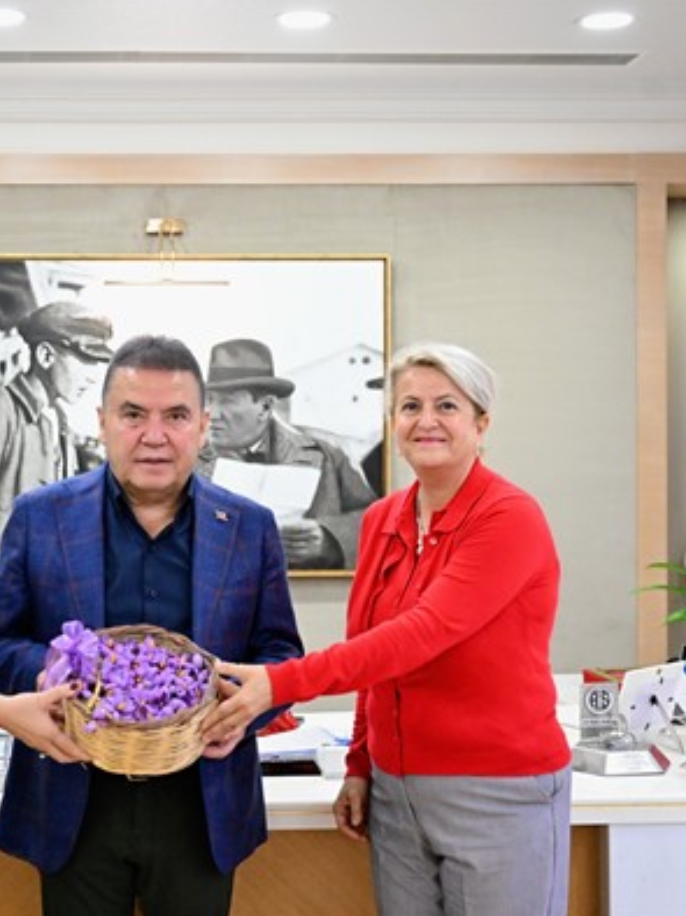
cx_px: 153
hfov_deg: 23.0
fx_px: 1666
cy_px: 458
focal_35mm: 63
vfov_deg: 30.7
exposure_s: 1/320
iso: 8000
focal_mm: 43
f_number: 3.5
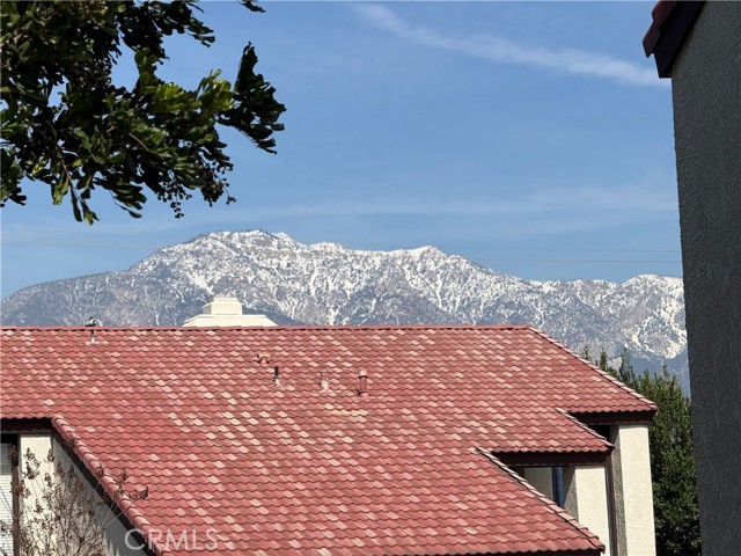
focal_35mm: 120
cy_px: 278
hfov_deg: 16.4
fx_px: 2569
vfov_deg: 12.3
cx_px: 370
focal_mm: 15.66
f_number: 2.8
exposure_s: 1/1866
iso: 50
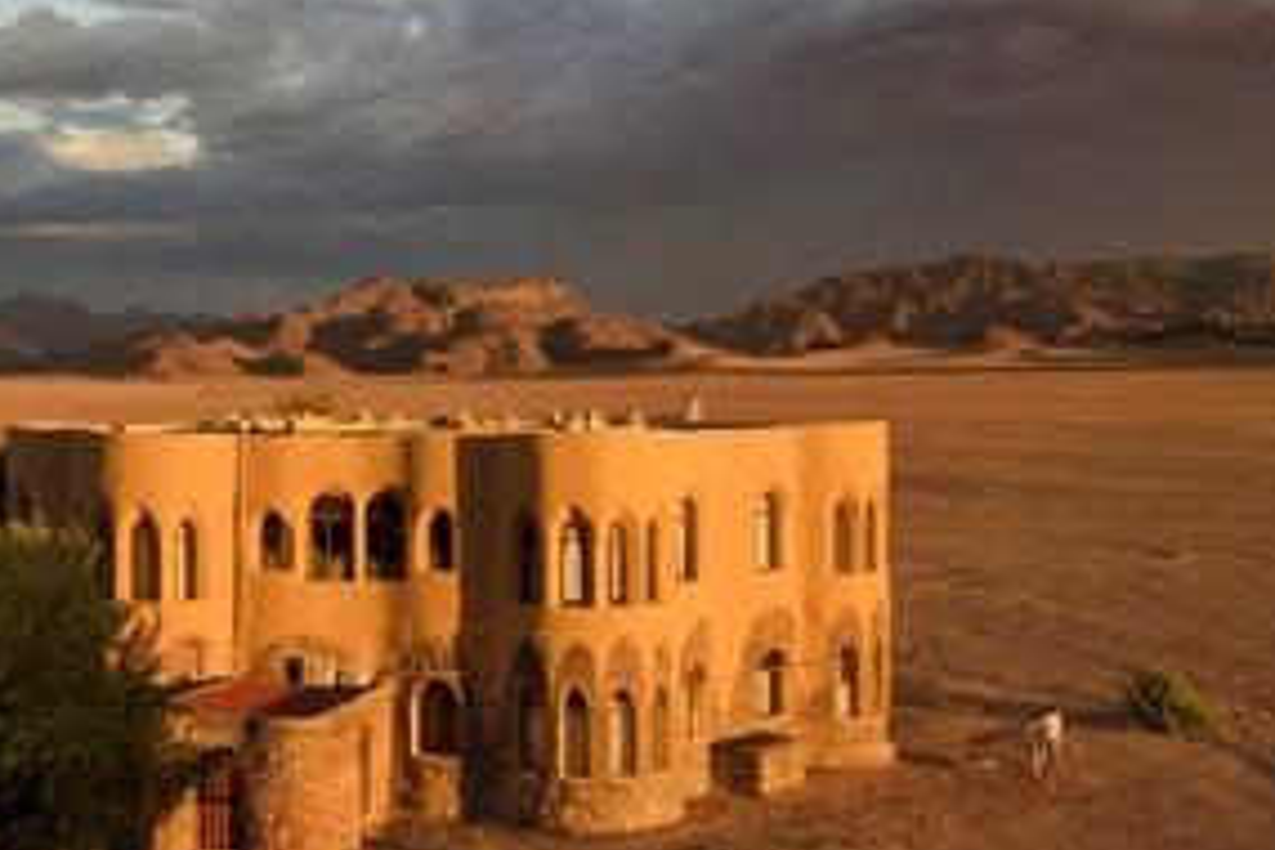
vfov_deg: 24.2
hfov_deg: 35.2
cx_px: 385
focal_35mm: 56
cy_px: 367
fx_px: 1983
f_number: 7.1
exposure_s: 1/200
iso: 200
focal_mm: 38
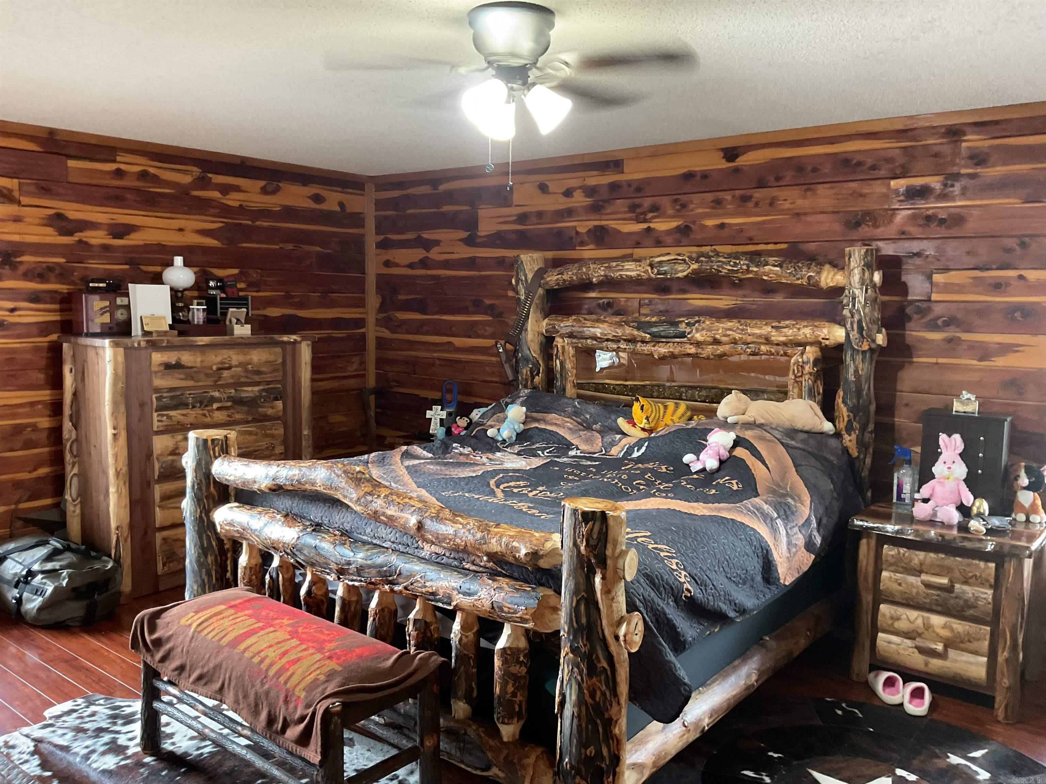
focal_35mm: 29
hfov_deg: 61.7
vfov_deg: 48.2
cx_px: 523
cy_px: 392
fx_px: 876
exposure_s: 1/40
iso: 200
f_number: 1.8
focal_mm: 3
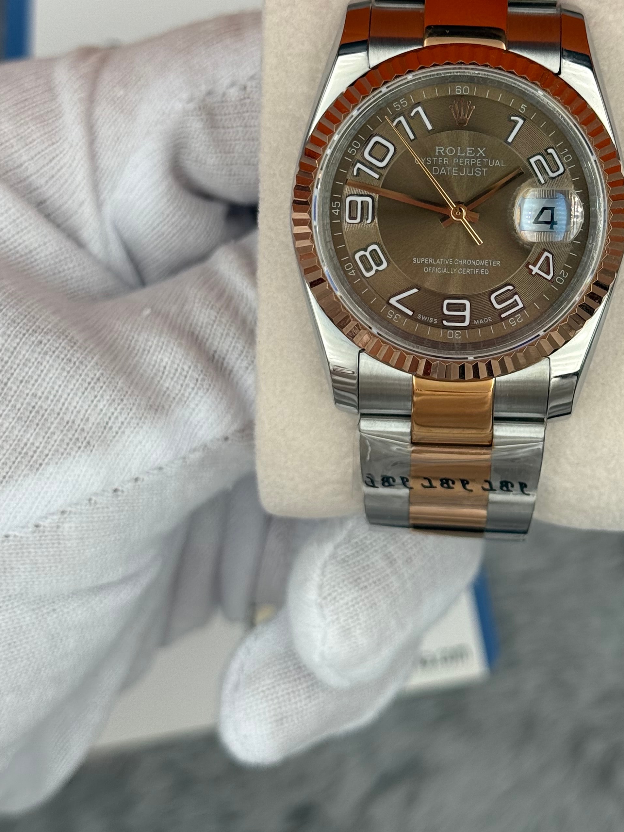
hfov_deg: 19.3
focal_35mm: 76
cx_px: 462
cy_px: 230
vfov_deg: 25.4
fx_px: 1827
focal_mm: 6.76
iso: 64
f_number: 1.78
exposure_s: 1/837
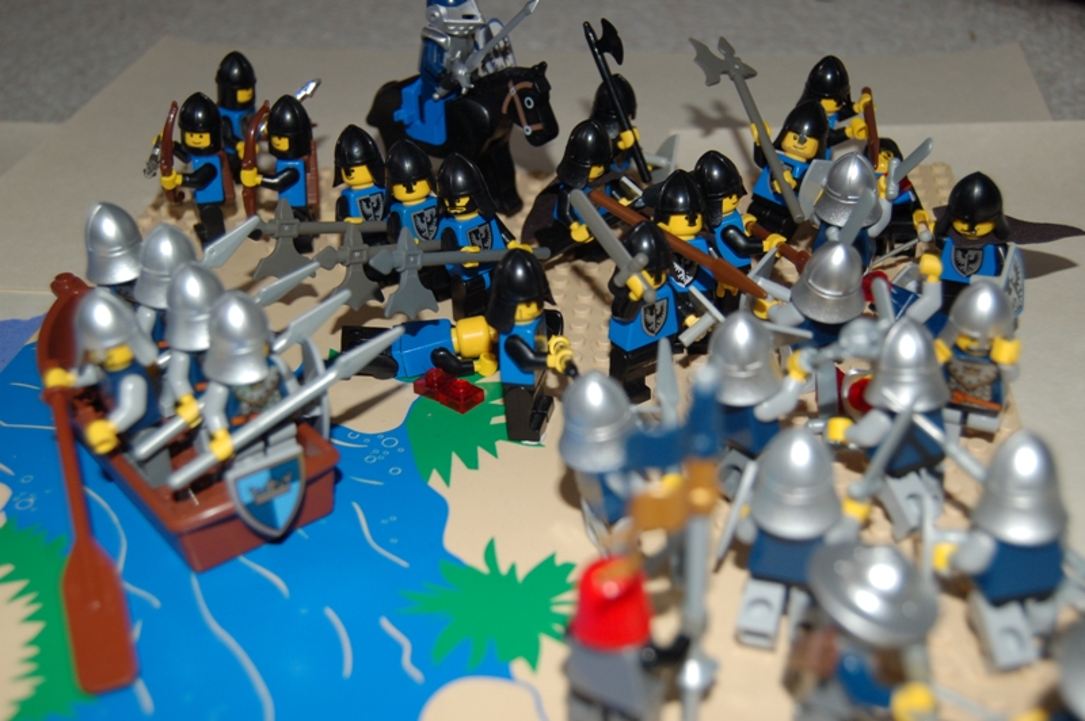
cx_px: 542
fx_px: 1355
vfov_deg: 29.8
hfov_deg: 43.6
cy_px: 360
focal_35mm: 45
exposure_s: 1/60
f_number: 4.2
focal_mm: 30
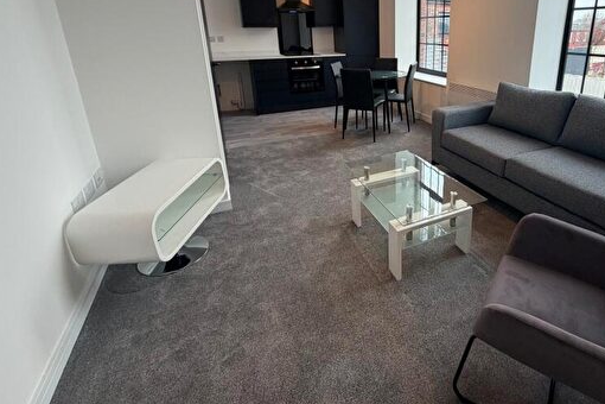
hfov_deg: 81.8
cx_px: 390
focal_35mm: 20
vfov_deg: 60.2
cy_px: 128
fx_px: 336
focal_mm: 2.22
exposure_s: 1/121
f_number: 2.2
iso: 100
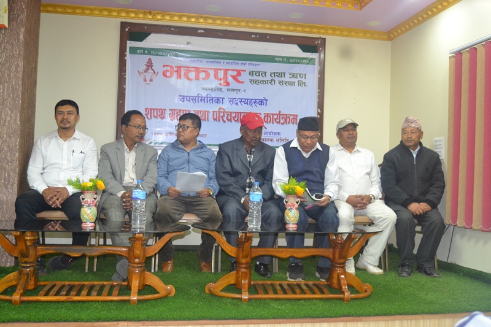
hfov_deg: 55.1
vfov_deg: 38.3
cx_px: 246
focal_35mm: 34
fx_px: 470
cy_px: 164
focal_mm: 23
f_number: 3.8
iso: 1400
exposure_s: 1/60
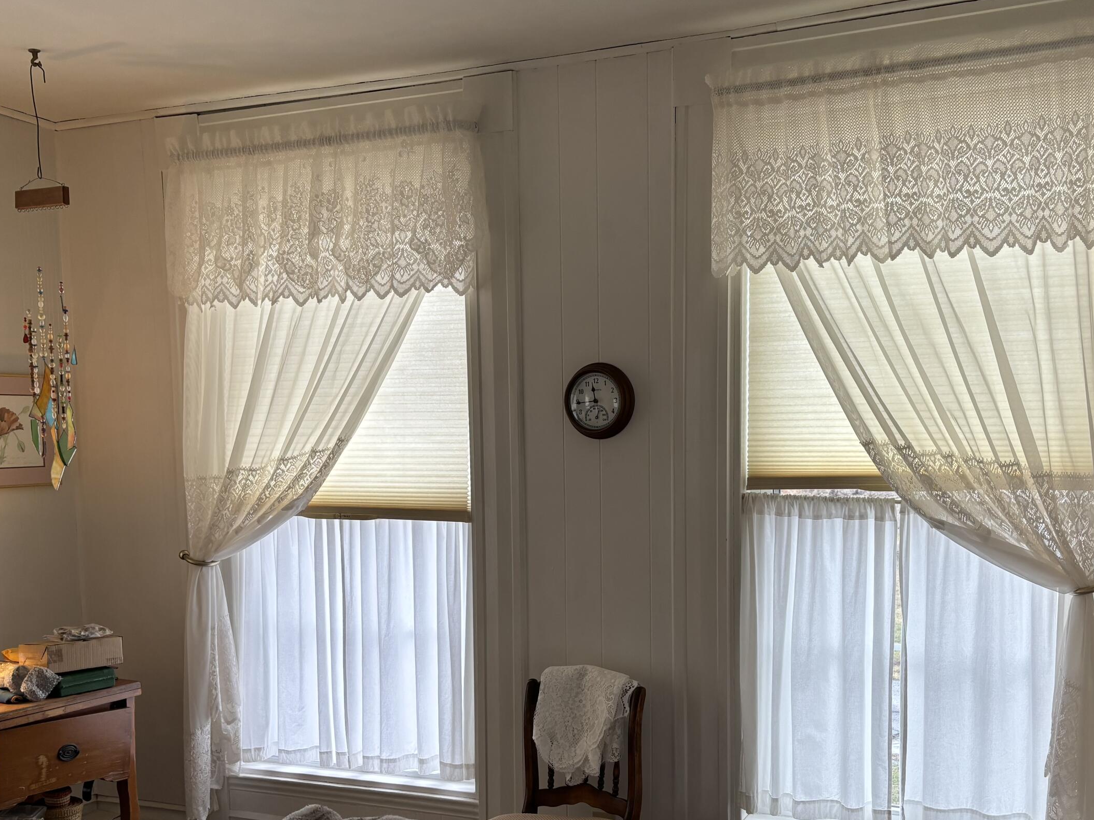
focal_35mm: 37
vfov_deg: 38.4
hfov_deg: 49.9
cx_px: 633
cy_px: 523
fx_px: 1169
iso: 40
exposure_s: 1/120
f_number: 1.6
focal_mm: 5.96
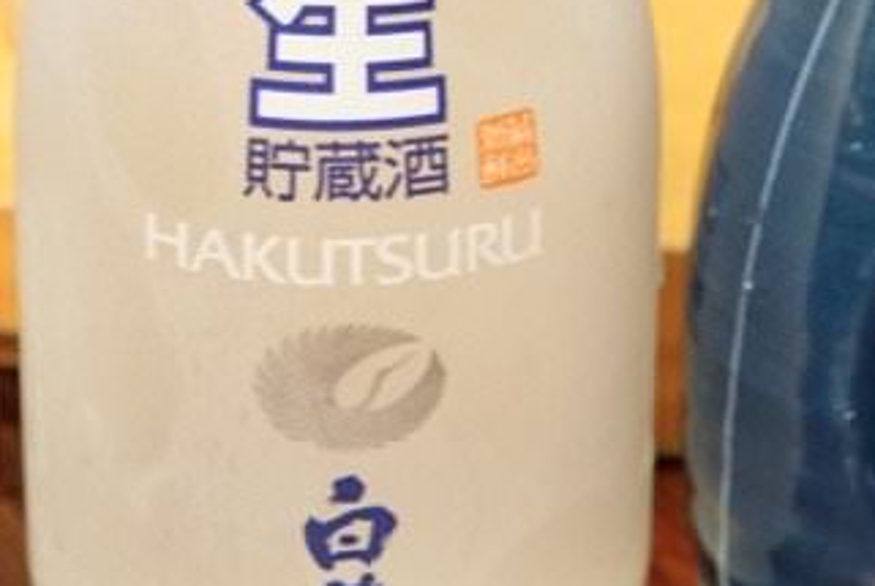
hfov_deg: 14.6
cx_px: 360
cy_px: -109
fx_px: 3407
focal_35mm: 140
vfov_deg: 9.7
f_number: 4
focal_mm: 30
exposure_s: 1/60
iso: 1250
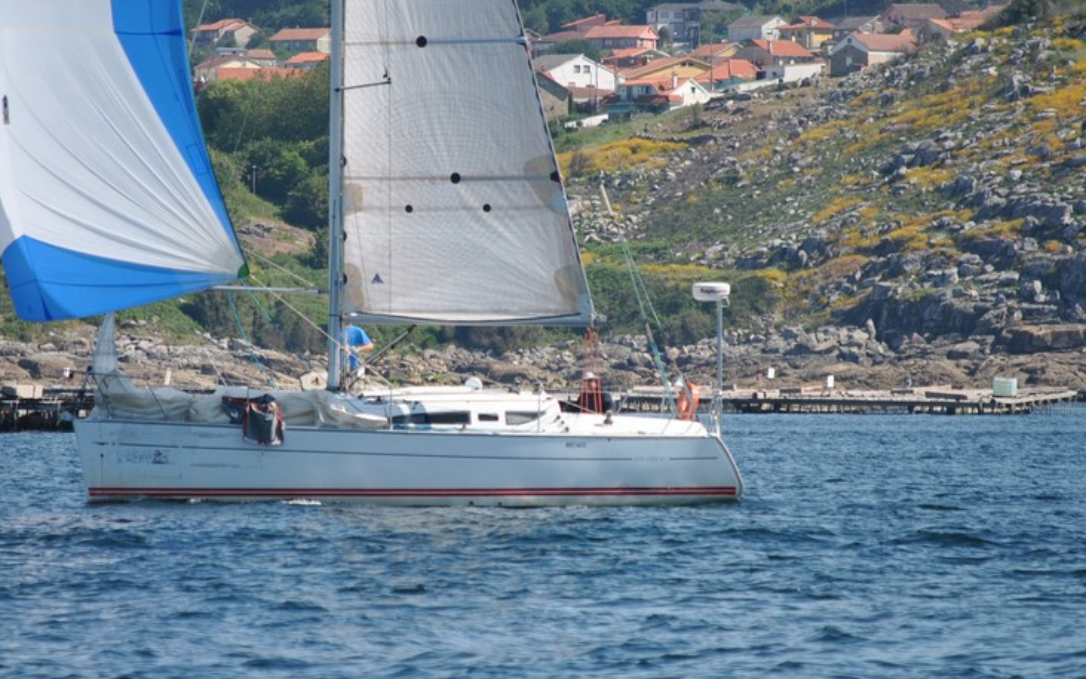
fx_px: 10540
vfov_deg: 3.7
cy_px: 362
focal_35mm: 356
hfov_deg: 5.9
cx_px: 475
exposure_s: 1/800
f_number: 5.6
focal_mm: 190
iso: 200
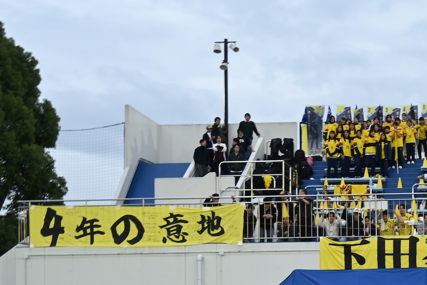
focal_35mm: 80
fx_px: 946
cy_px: 326
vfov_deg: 16.5
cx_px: 419
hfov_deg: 24.4
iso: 220
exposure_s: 1/40
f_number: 4
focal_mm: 22.5
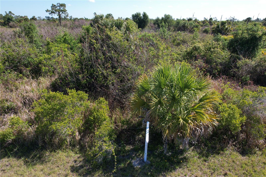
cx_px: 133
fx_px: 163
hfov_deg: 78.6
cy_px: 88
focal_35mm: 22
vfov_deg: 57.2
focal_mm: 8.38
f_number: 2.8
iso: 110
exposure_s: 1/1250
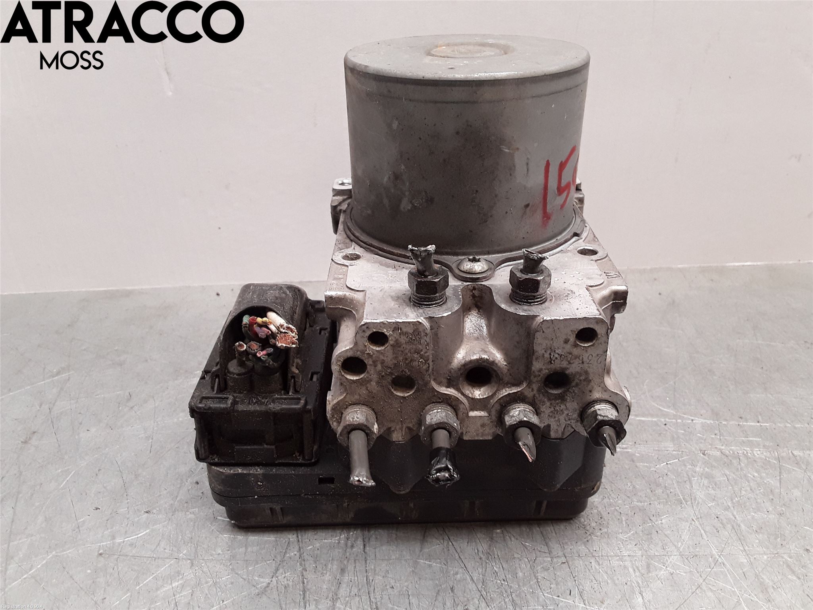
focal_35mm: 28
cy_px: 305
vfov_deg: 49.7
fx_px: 658
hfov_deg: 63.4
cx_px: 406
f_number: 1.9
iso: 50
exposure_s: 1/50
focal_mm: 2.91
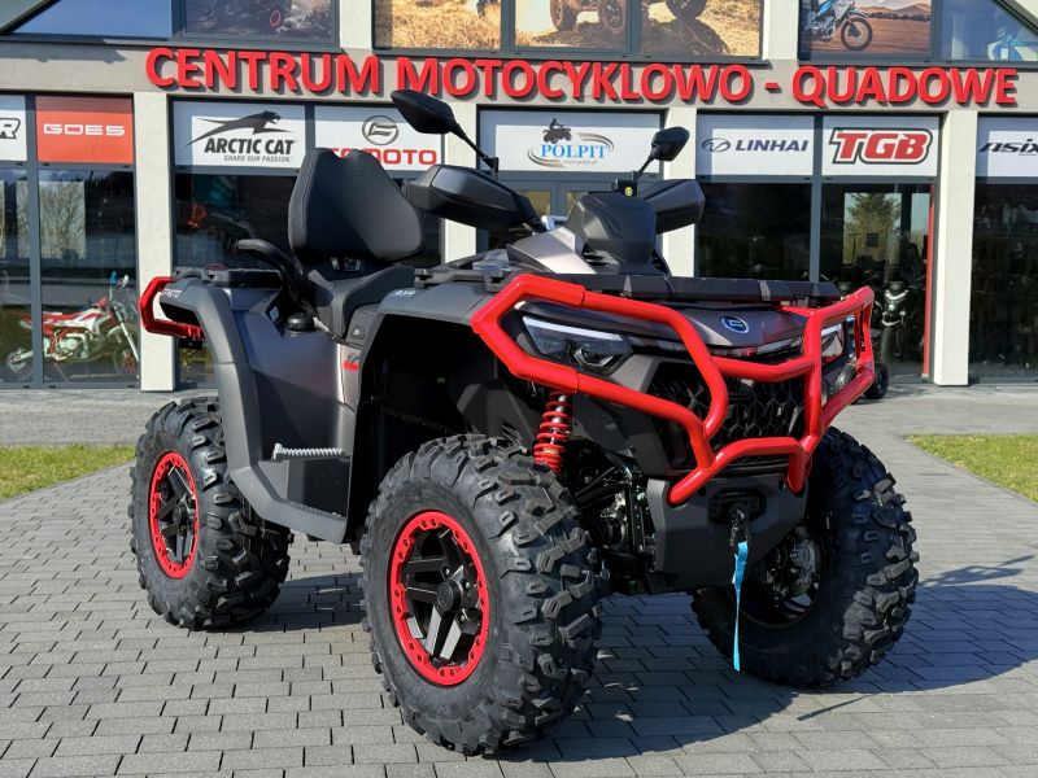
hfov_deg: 39.7
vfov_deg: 30.3
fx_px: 1439
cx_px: 519
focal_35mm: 48
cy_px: 389
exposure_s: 1/3704
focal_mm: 6.76
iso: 64
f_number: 1.78
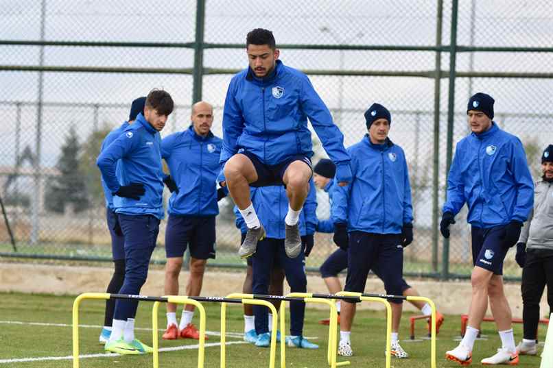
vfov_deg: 7.6
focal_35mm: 180
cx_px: 276
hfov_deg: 11.4
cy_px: 184
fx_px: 2764
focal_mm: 120
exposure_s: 1/2500
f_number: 3.2
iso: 800
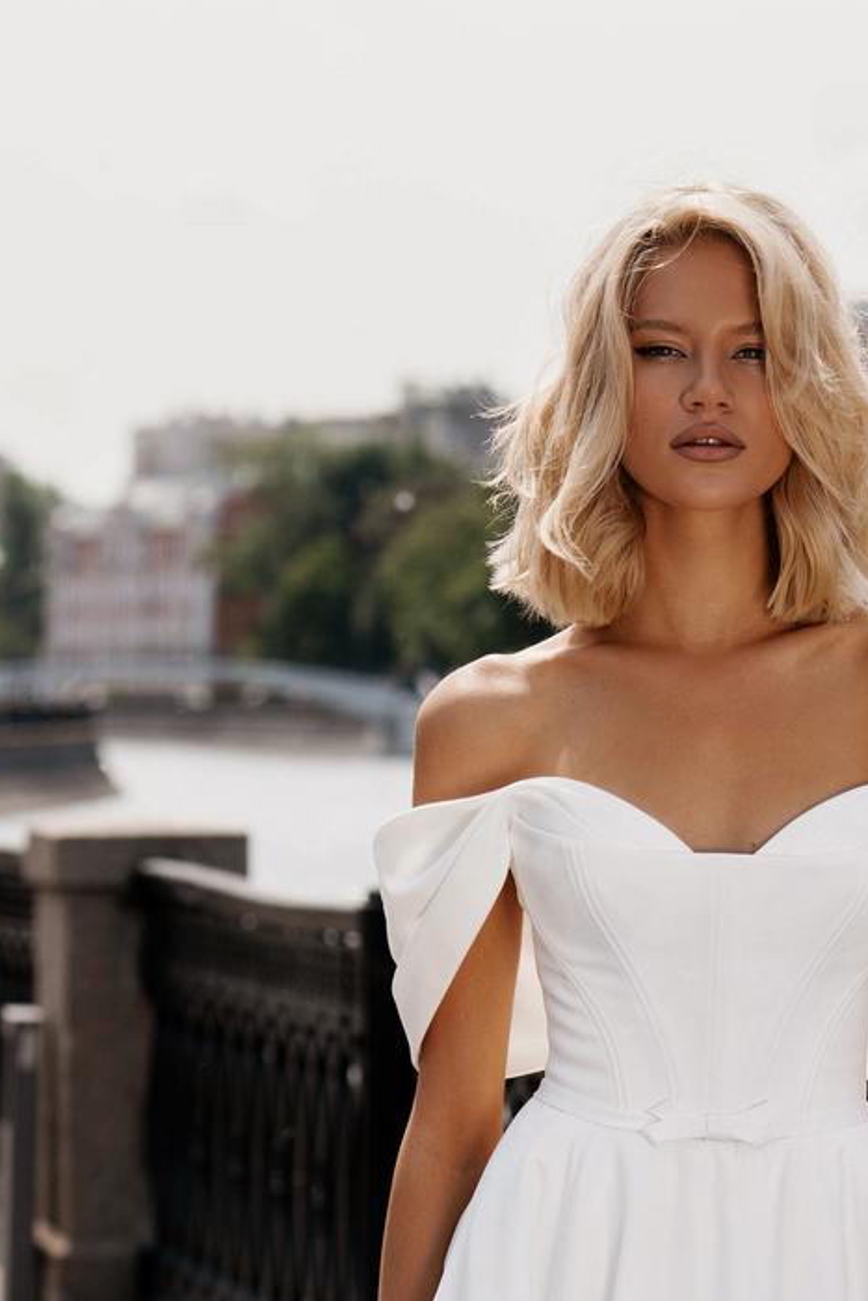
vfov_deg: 10.2
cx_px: 624
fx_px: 7229
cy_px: 1242
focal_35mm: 200
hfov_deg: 6.9
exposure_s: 1/640
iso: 100
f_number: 4
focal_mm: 70
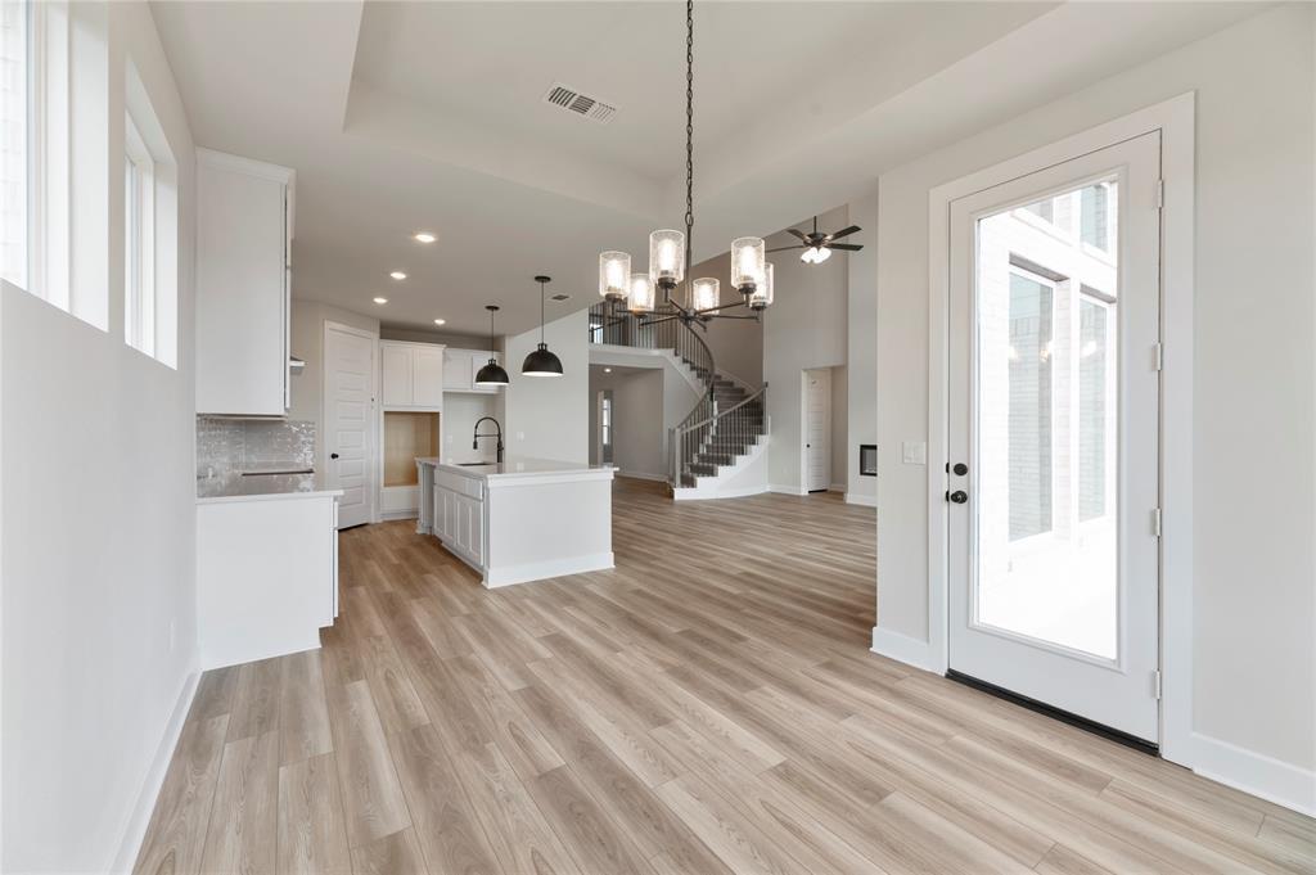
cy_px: 438
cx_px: 658
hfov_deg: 104.3
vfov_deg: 81.1
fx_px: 511
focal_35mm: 14
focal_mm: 14
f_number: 8
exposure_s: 1/100
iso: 100
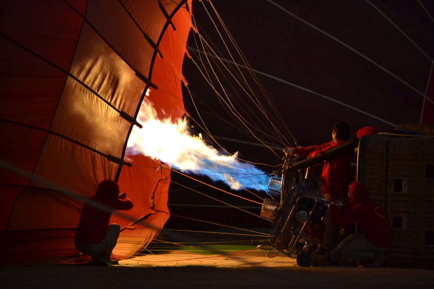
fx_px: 3797
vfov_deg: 4.4
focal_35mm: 315
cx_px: 217
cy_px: 144
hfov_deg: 6.5
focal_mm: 210
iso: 2500
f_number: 5.3
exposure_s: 1/125
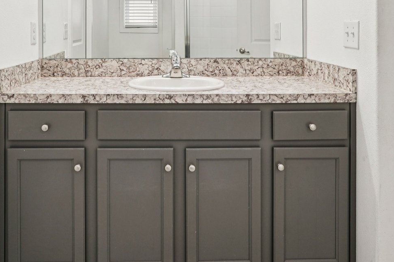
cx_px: 175
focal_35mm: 34
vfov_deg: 36.1
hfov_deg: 55.7
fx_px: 372
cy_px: 18
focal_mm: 16
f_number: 8
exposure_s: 1/30
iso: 400
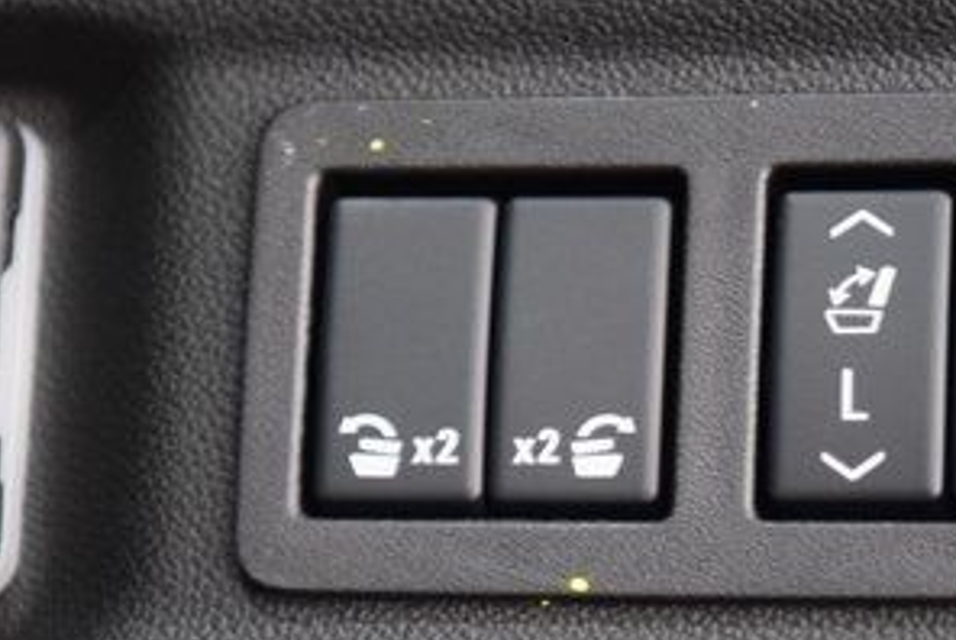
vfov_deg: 6.1
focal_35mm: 227
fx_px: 6034
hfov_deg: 9.1
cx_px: 410
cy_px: 419
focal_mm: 70
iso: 1600
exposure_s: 1/6
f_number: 2.8
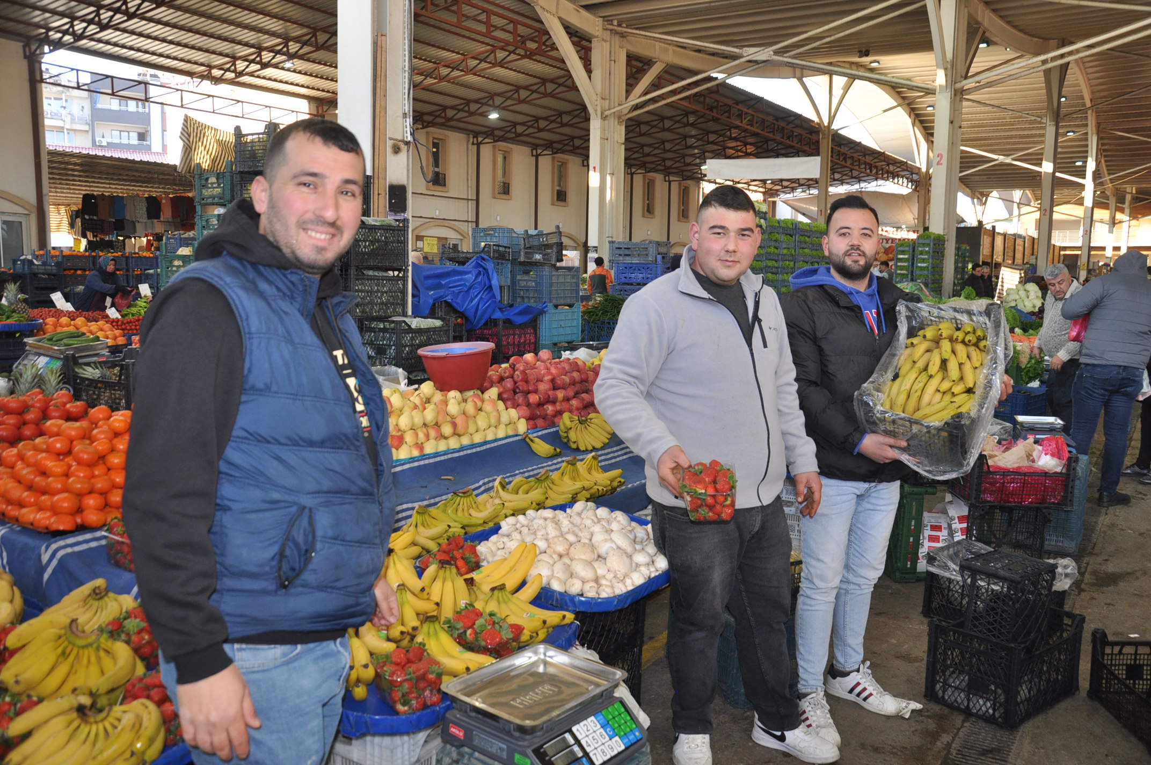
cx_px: 576
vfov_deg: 41.6
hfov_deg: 59.6
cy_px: 382
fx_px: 1006
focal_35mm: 32
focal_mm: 21
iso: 400
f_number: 3.8
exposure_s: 1/160
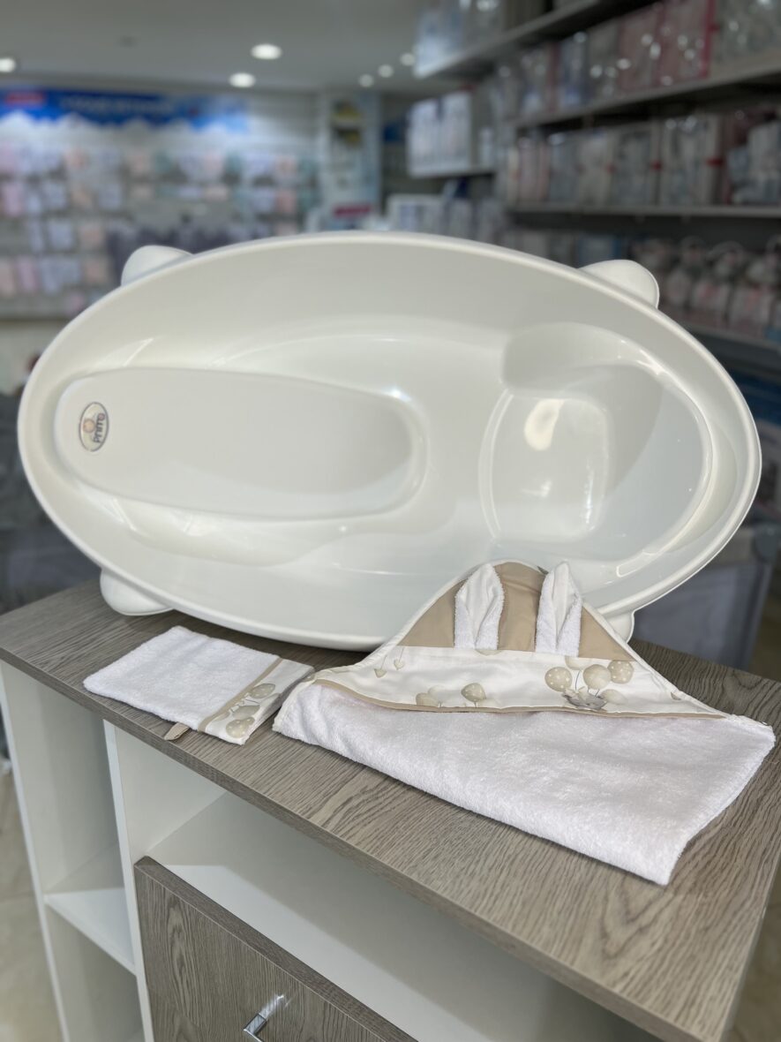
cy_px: 521
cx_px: 390
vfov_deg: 67.3
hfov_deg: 53.1
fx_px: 782
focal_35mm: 26
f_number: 1.5
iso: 40
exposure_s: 1/229
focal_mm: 5.7
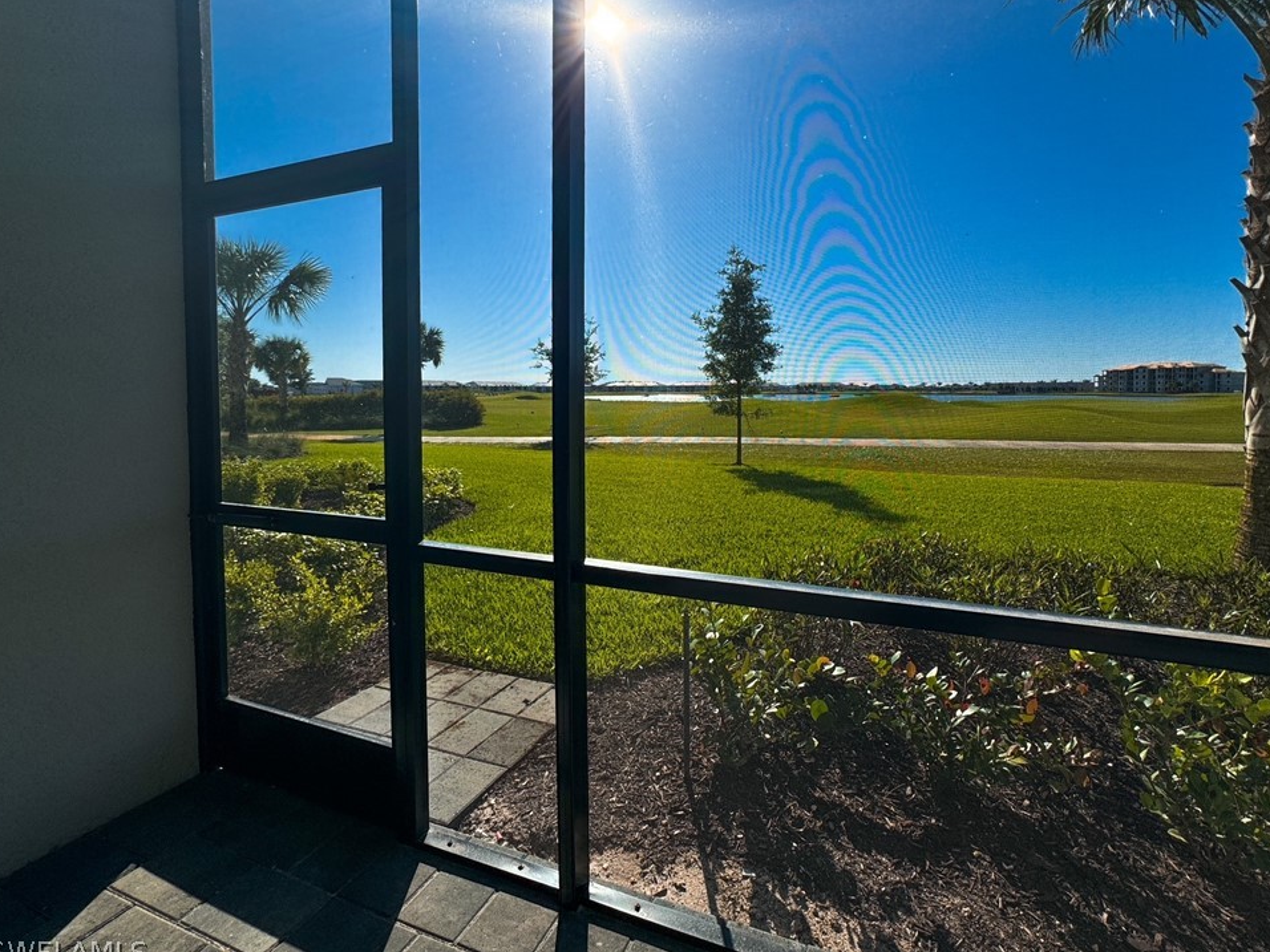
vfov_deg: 81.7
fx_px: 550
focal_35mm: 15
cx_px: 662
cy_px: 465
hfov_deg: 98.1
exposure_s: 1/2500
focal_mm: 2.22
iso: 50
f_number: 2.2
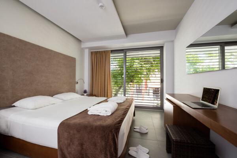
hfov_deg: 104.2
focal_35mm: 14
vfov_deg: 81.3
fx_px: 92
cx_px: 118
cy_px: 79
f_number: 8
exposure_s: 1/40
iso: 500
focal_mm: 14
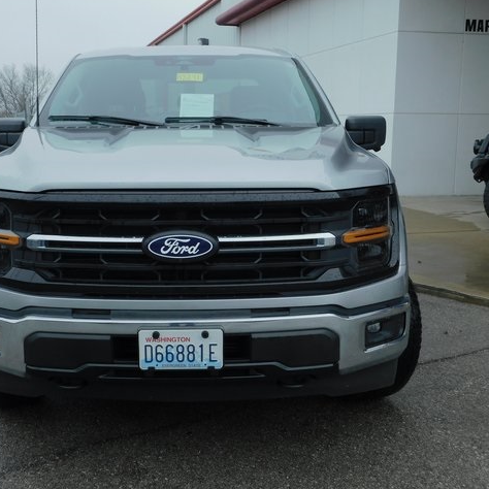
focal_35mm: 43
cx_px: 184
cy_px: 242
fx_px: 687
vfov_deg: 39.2
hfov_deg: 38.9
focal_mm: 6.3
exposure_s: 1/500
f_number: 3.5
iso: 125
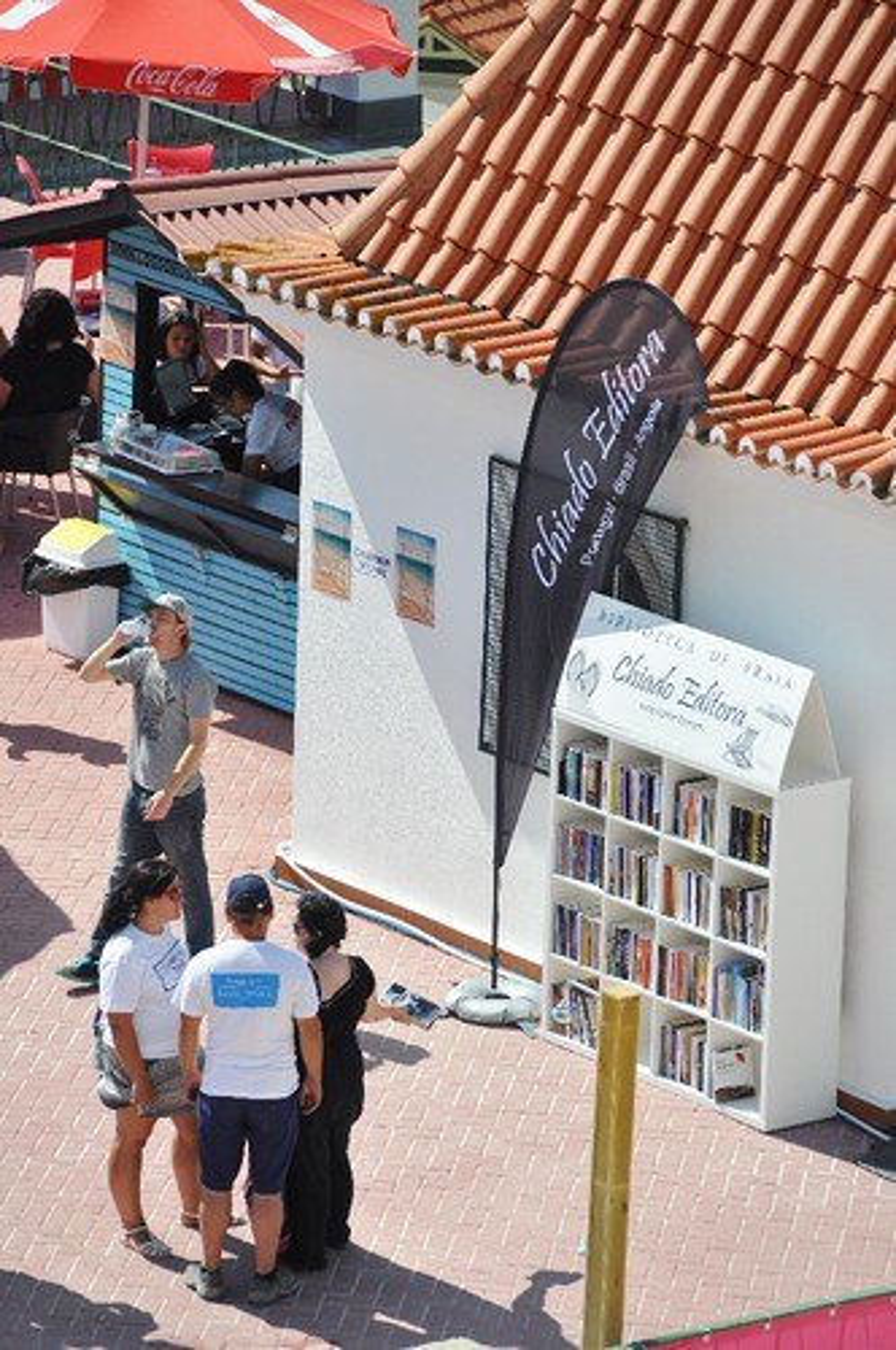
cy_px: 675
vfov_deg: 8.1
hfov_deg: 5.4
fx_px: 9546
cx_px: 448
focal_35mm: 255
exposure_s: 1/800
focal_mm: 170
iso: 200
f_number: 7.1
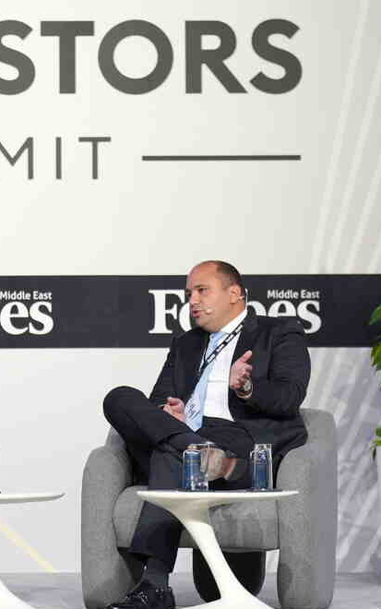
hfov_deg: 3.6
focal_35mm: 365
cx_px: 49
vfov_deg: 5.8
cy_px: 229
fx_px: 6059
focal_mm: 135
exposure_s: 1/160
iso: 1000
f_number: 2.8
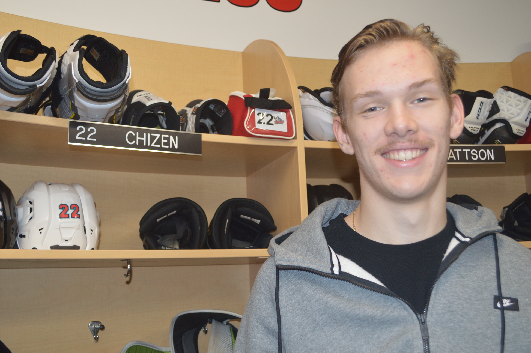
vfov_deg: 34.1
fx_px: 575
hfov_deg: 49.6
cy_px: 176
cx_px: 266
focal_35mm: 39
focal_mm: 26
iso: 360
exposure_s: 1/30
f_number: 4.2
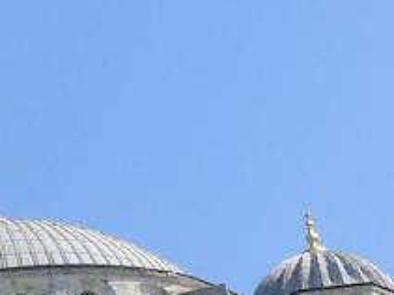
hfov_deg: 10.5
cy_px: 319
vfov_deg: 8.9
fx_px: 1888
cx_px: -502
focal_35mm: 166
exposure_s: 1/500
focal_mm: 7.4
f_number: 5.6
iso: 100
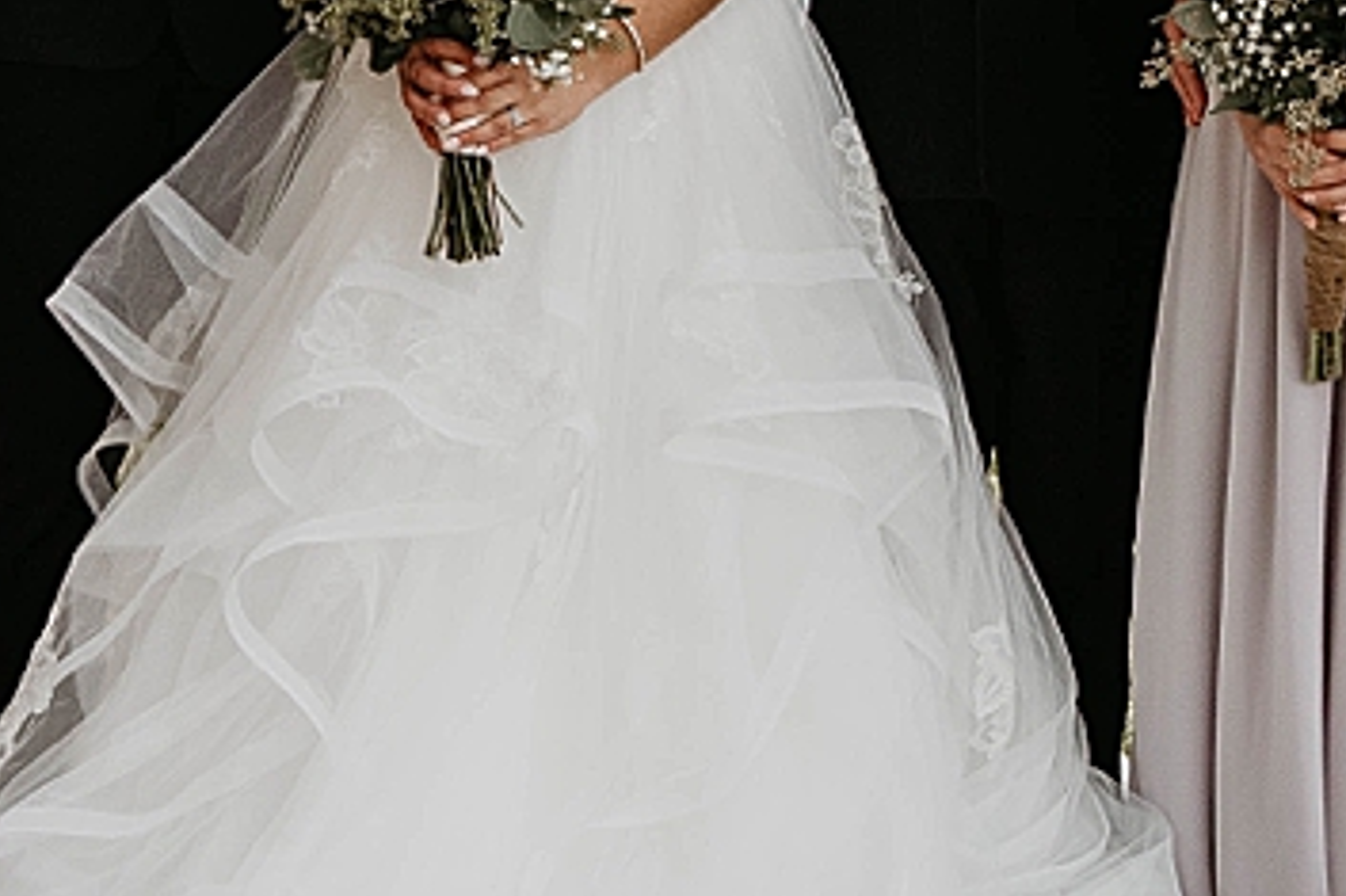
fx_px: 5045
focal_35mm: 135
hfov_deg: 15.1
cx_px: 366
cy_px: -490
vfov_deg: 9.8
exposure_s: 1/200
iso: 400
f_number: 2.8
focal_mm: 34
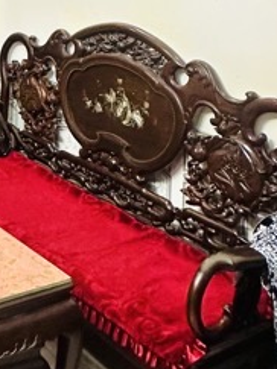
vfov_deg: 28.8
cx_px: -129
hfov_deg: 21.2
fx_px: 630
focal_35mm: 59
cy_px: -62
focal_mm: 2.22
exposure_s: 1/50
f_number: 2.2
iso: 200
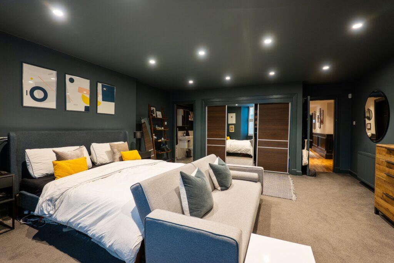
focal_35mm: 16
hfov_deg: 96.7
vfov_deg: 73.8
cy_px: 132
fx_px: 175
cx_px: 197
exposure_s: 1/4
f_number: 6.3
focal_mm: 16
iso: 400
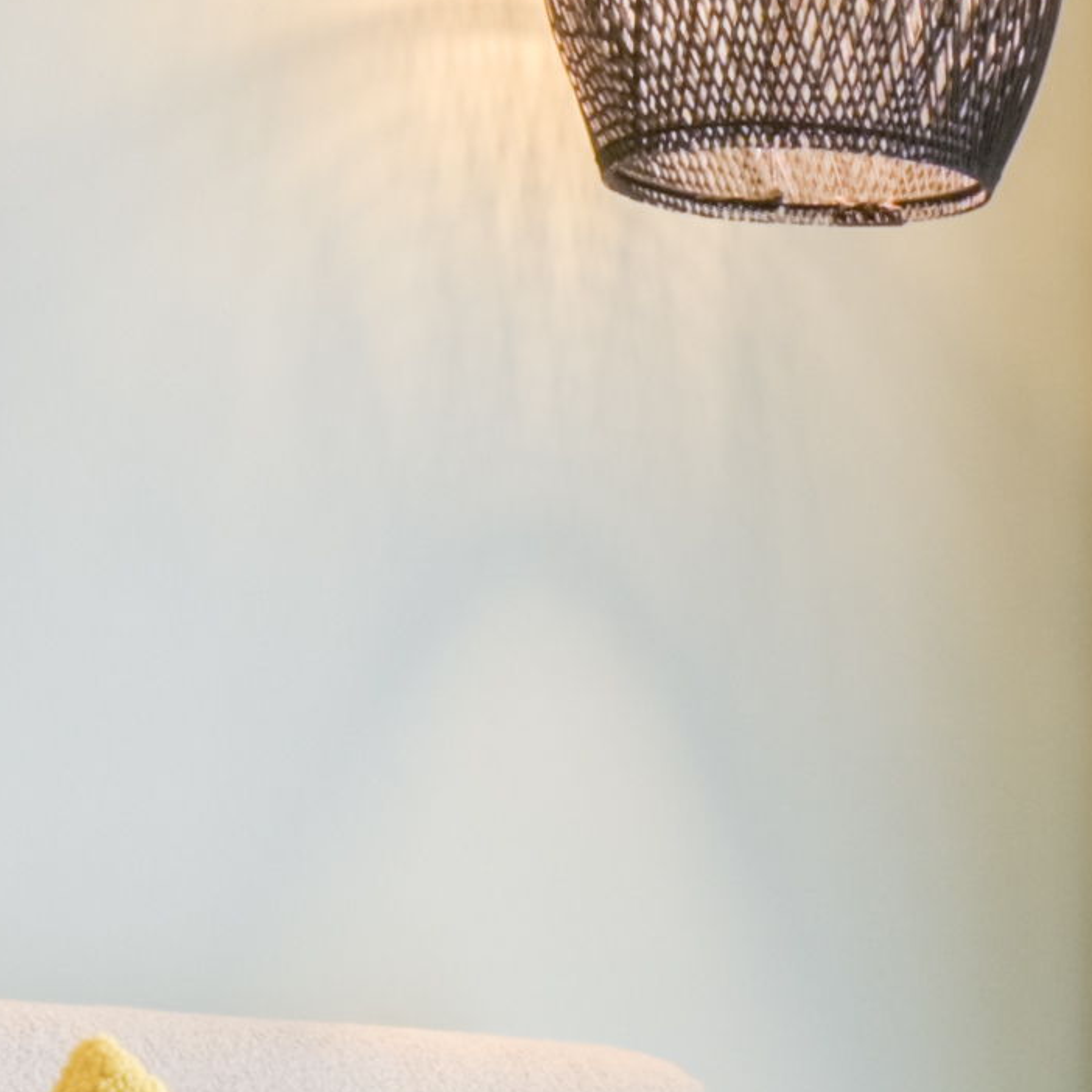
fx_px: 4997
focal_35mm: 140
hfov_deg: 11.9
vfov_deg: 12.0
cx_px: 1650
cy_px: 1584
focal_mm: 14
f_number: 10
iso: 100
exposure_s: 1/13
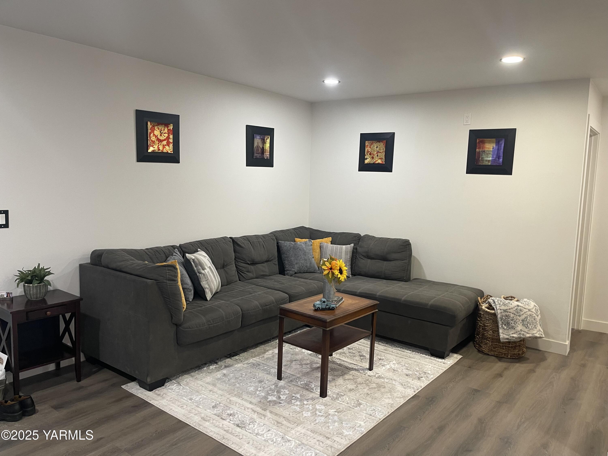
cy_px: 228
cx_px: 304
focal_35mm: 25
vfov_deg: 54.9
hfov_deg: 69.4
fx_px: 439
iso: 125
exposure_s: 1/60
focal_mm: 5.1
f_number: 1.6
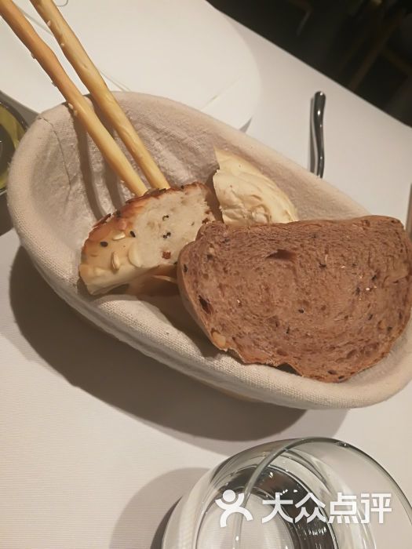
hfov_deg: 51.4
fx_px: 428
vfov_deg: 65.3
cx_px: 206
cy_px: 274
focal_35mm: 27
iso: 250
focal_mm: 3.95
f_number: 2.2
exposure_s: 1/33.3
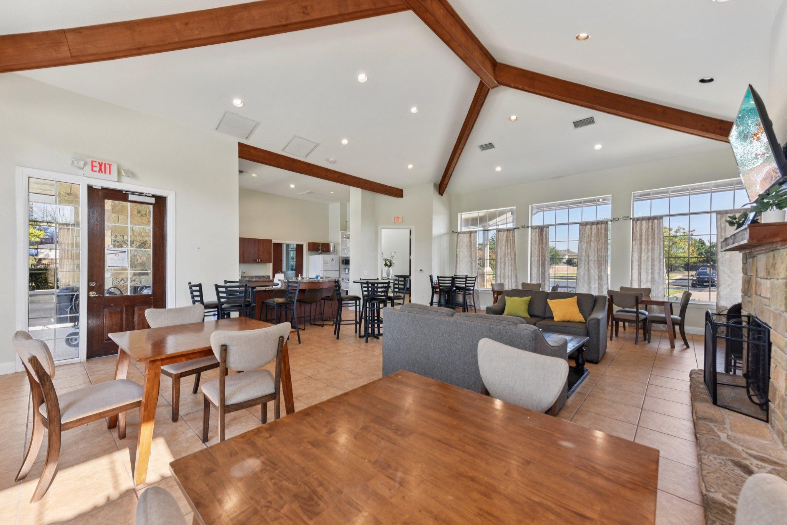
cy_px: 262
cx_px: 394
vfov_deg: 81.2
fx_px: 306
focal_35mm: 14
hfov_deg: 104.2
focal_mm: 14
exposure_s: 1/10
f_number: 8
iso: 100
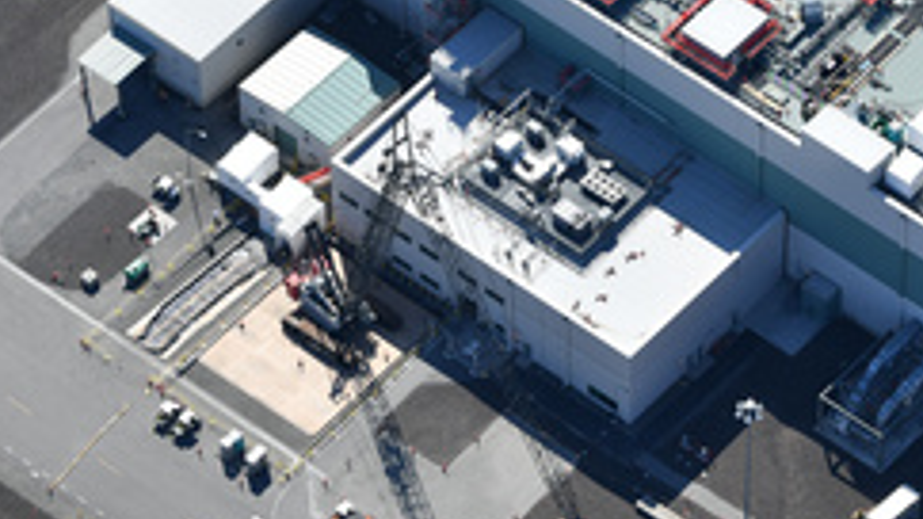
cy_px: 59
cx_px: 744
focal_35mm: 288
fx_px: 7047
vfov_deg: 4.2
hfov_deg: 7.5
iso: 100
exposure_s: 1/1000
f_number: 5.6
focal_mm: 130
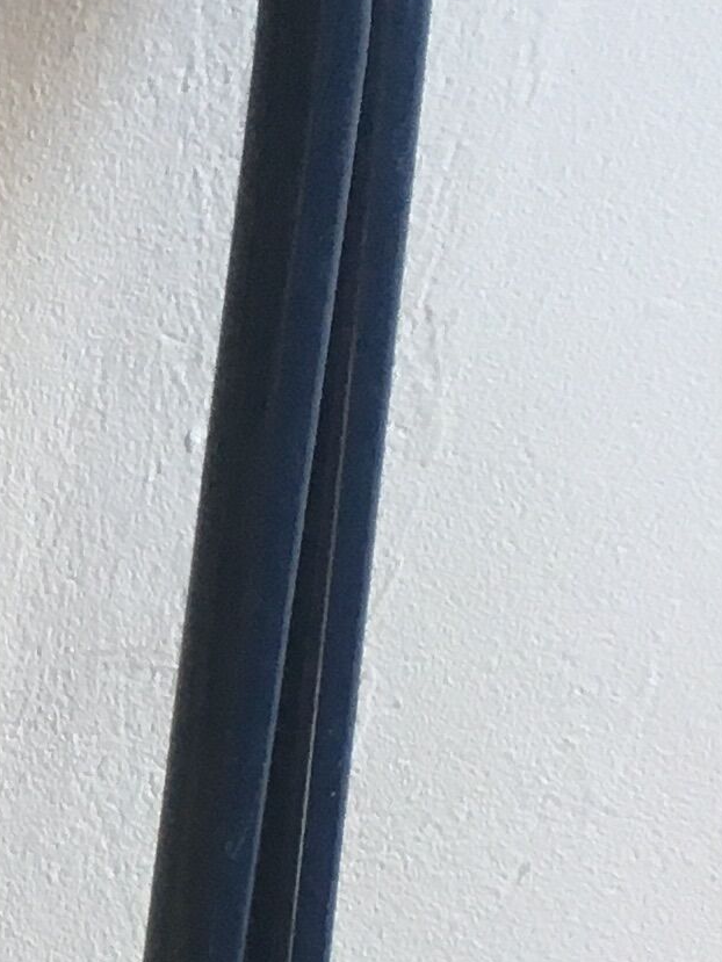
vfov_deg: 13.8
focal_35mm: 141
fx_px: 3920
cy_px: 1003
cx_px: -1008
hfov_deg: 9.4
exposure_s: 1/33
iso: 32
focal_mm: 4.15
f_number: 2.2
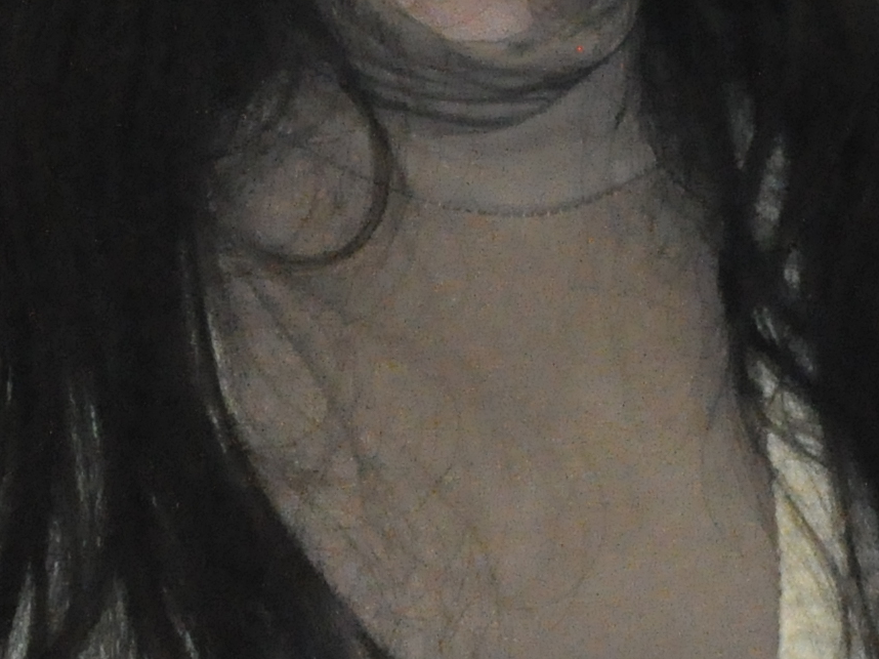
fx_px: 9139
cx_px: 551
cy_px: 162
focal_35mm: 360
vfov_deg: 4.1
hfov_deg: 5.5
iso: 3200
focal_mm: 50
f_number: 5.6
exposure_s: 1/125
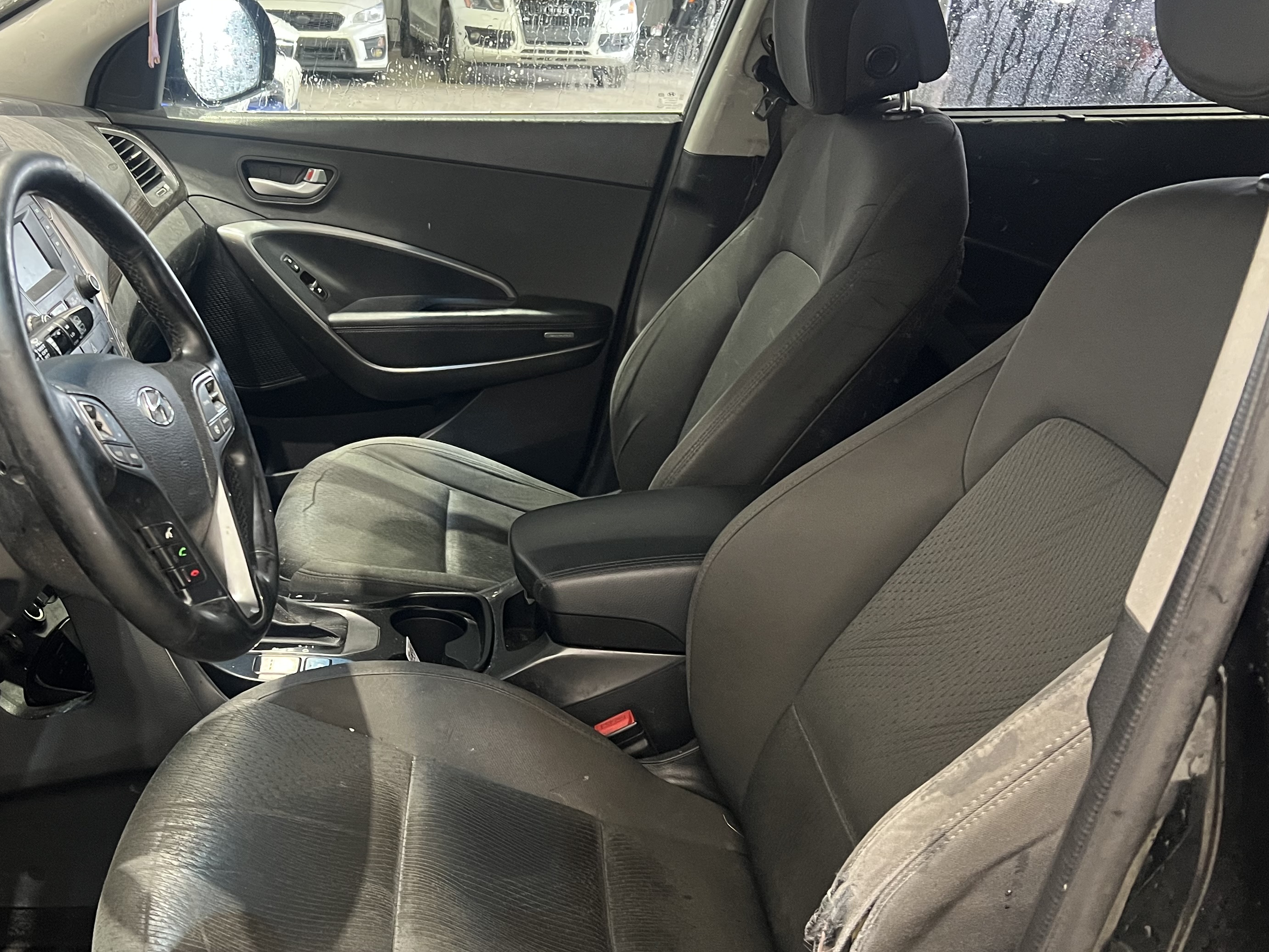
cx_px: 404
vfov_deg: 37.7
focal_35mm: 38
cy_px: 459
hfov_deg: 48.0
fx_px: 1393
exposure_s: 1/40
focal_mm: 5.7
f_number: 1.5
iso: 400
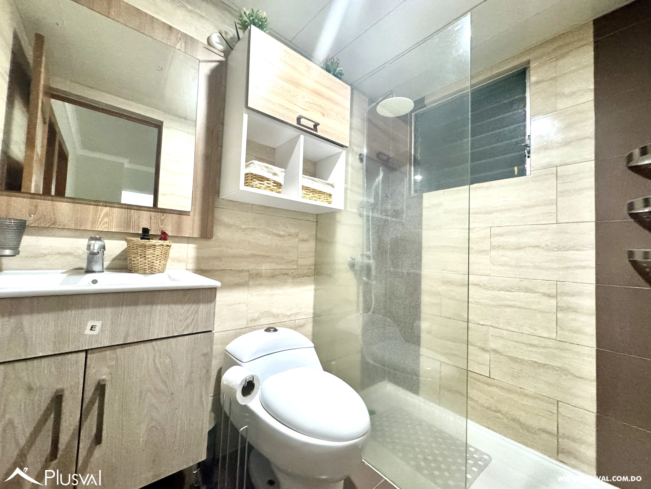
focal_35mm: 14
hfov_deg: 102.1
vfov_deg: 85.7
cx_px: 326
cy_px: 244
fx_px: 263
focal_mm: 2.22
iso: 800
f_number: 2.2
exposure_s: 1/60
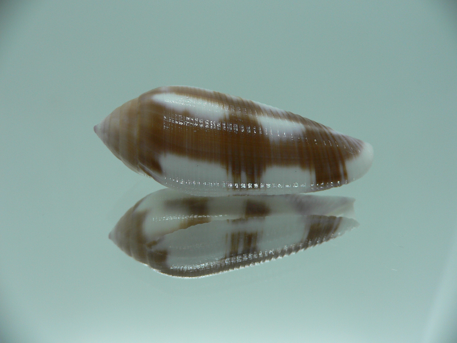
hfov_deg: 52.6
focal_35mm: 35
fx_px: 462
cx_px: 228
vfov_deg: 40.7
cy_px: 172
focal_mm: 4.6
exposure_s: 1/60
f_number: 2.8
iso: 80
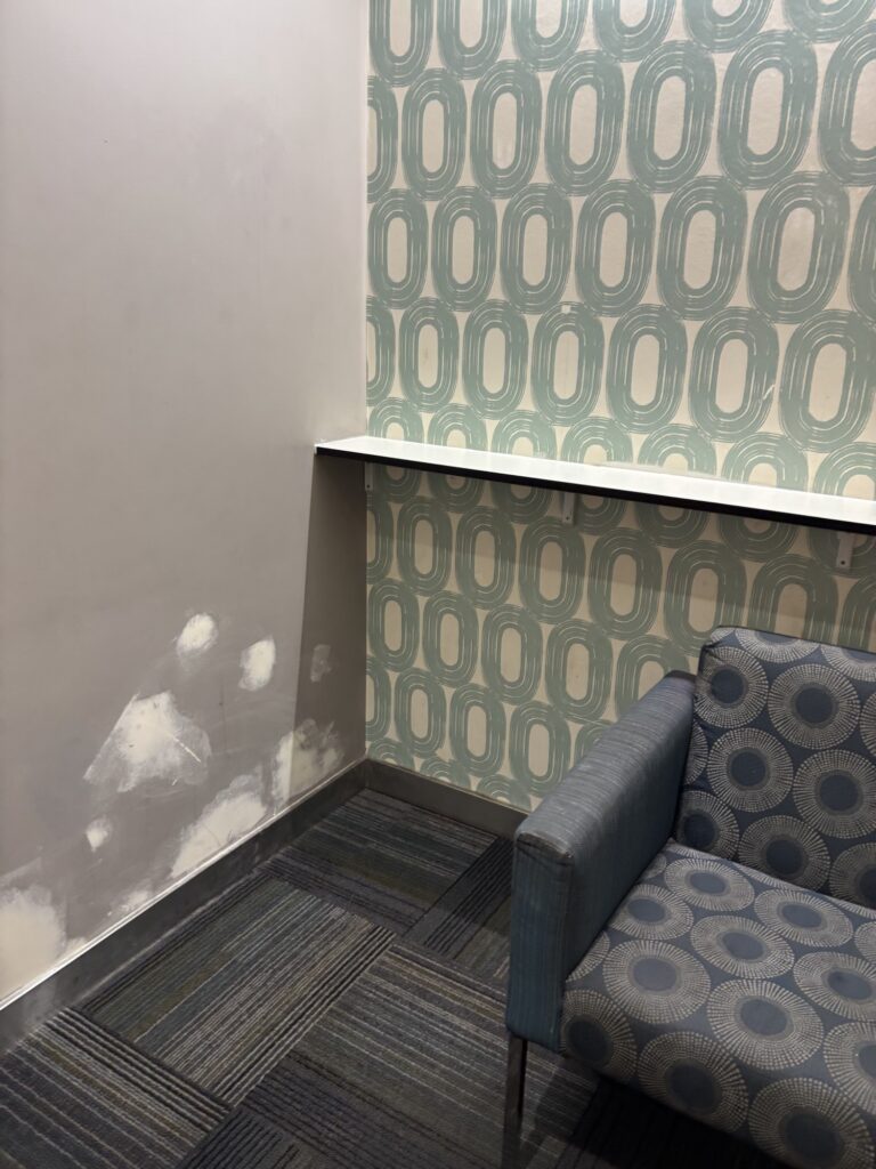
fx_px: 877
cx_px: 438
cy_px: 584
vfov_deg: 67.3
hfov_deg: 53.1
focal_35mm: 26
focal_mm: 5.96
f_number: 1.6
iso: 250
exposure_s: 1/50
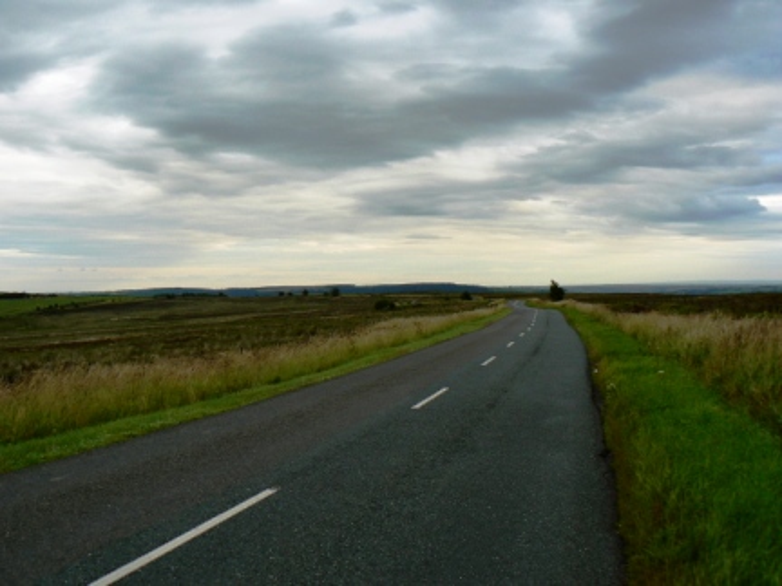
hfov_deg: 51.4
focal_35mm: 36
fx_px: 813
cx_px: 391
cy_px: 293
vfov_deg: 39.7
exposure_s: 1/100
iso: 80
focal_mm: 6
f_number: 4.5
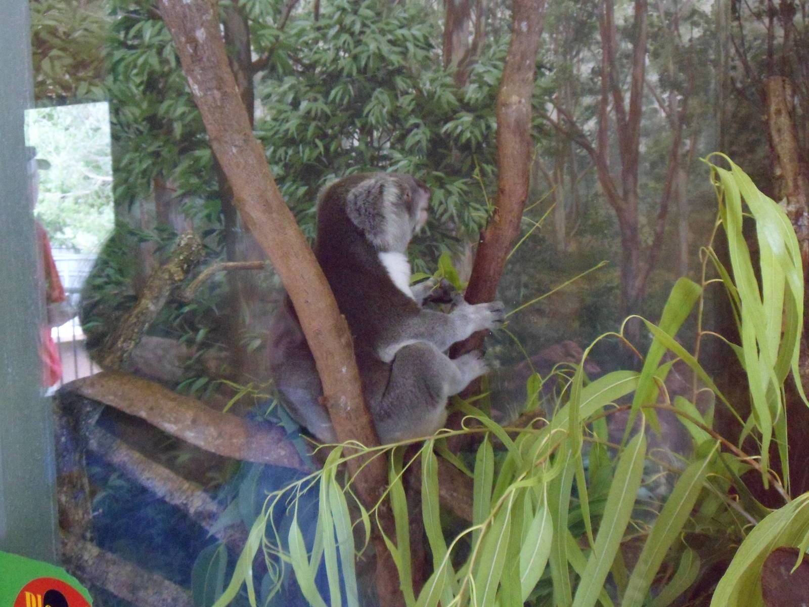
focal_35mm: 42
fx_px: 982
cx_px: 404
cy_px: 304
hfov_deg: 44.8
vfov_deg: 34.3
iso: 800
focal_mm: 6.5
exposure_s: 1/15
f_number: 4
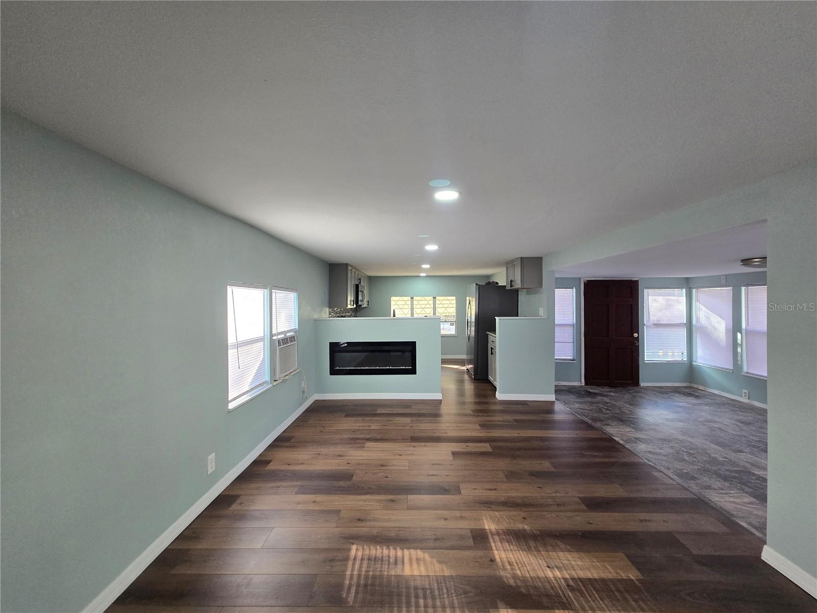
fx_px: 307
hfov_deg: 106.2
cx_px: 408
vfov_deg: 89.9
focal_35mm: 13
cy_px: 306
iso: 200
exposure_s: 1/100
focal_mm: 2.2
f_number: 2.2
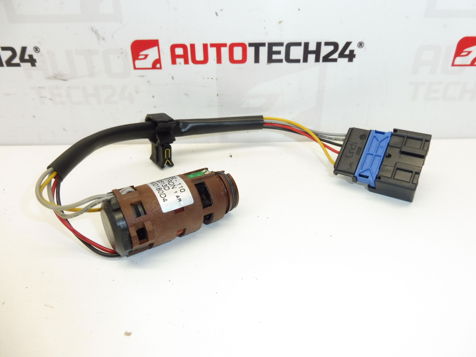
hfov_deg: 69.4
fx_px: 344
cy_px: 178
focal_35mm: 25
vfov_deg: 54.9
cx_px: 238
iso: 200
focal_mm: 4.4
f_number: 3.5
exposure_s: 1/100
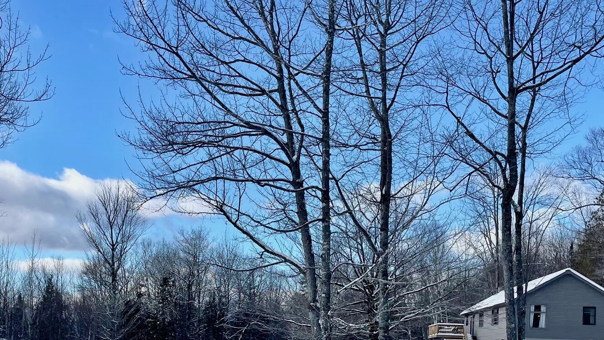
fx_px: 705
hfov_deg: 46.2
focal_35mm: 44
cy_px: 336
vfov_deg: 25.8
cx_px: 248
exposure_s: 1/3125
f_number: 1.6
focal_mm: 4.2
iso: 32
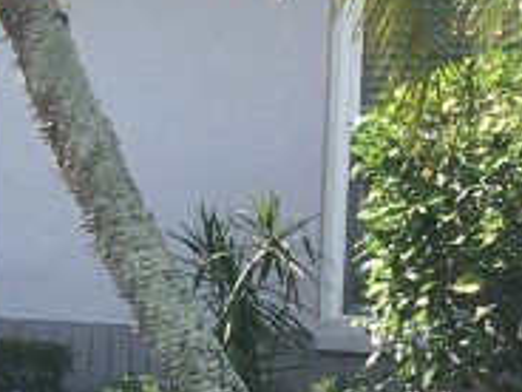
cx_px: -338
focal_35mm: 161
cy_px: 372
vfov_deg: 9.2
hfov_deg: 11.6
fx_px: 2428
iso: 25
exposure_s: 1/541
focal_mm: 4.15
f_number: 2.2
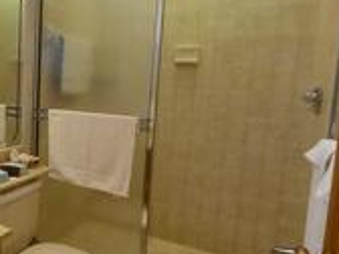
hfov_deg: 55.3
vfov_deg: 45.4
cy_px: 119
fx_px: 304
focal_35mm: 31
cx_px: 81
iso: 125
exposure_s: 1/40
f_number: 2.2
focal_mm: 1.13
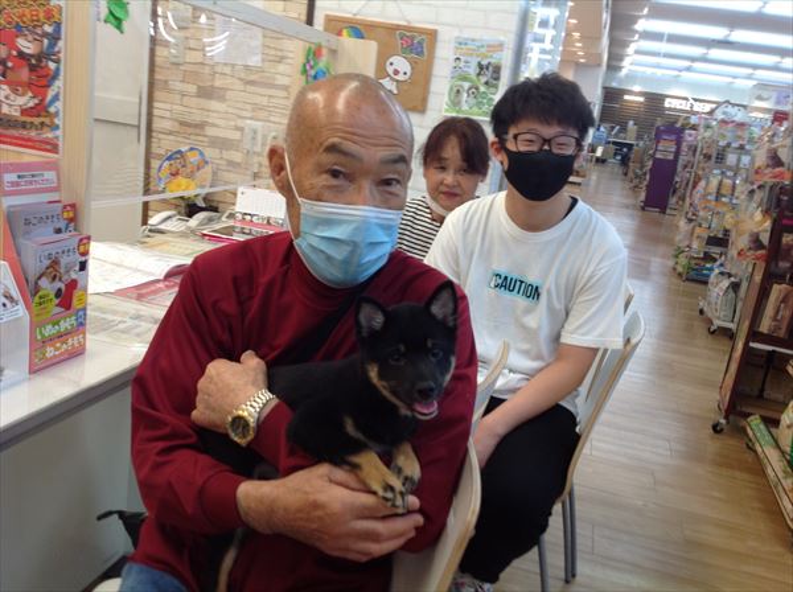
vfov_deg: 40.6
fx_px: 801
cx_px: 396
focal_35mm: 35
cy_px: 296
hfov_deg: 52.7
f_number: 2.4
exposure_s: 1/40
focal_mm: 4.28
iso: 64
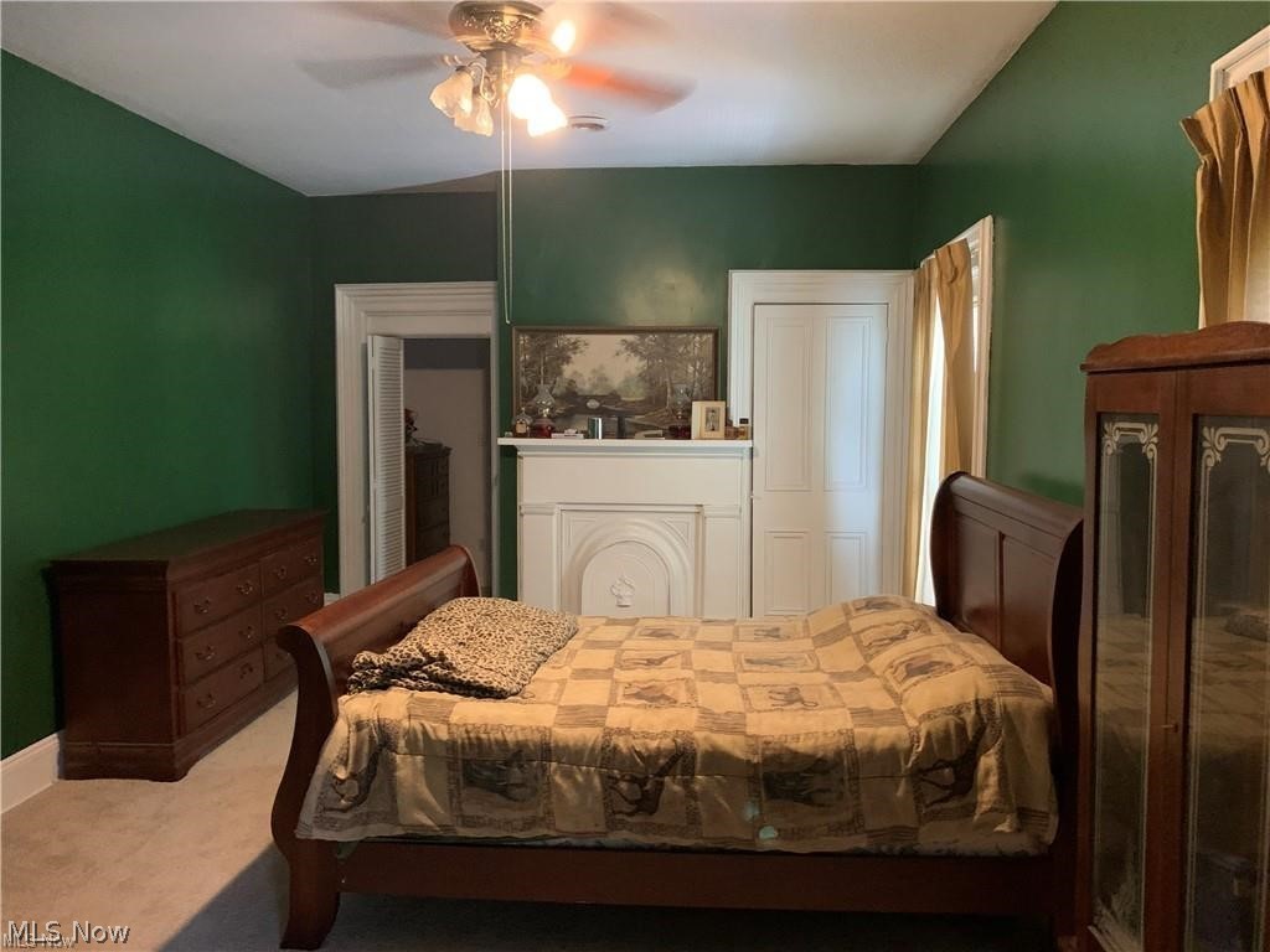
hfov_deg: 67.3
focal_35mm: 26
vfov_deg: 53.1
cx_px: 635
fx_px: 954
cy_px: 476
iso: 640
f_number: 1.8
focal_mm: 4.25
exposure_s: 1/30
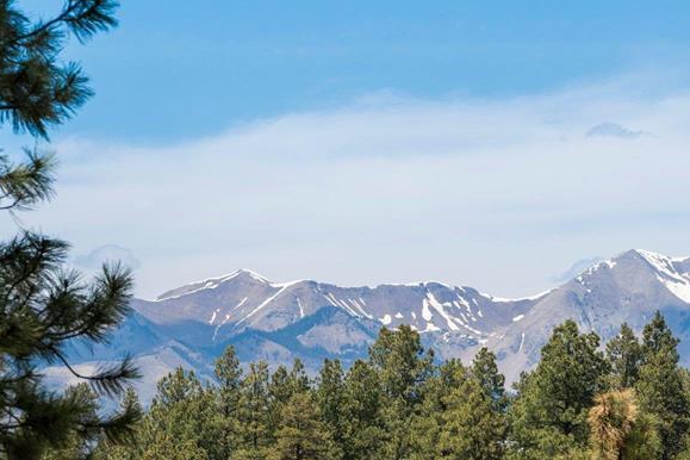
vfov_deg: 5.0
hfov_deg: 7.5
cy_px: 293
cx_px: 392
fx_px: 5251
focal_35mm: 274
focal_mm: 155
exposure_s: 1/640
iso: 400
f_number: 11
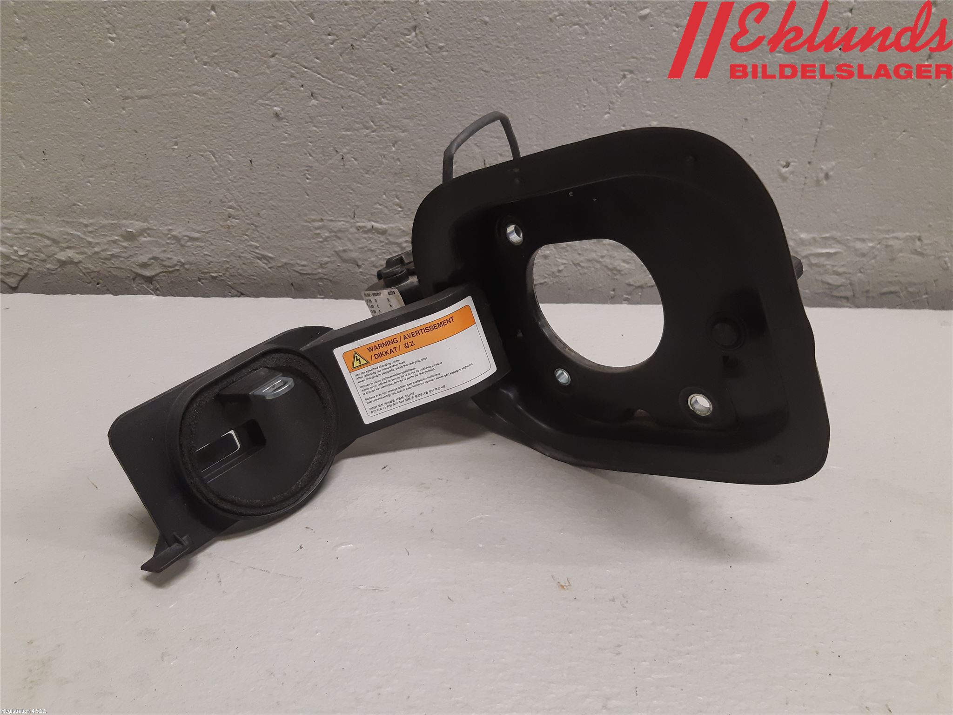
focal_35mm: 26
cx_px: 476
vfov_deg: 53.1
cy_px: 358
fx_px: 716
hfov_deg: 67.3
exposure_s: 1/50
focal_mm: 3.93
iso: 200
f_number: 1.7
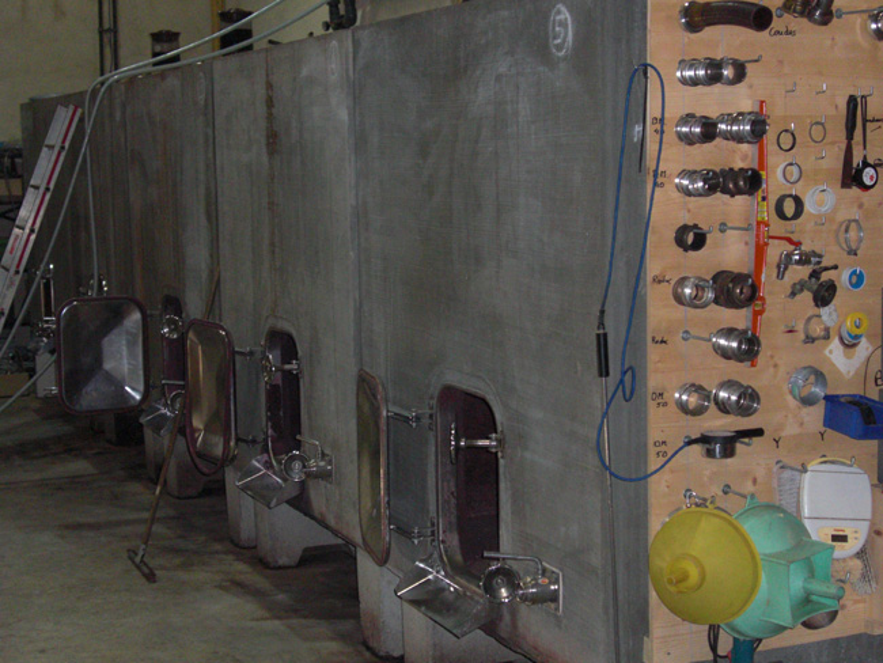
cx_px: 442
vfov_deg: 24.0
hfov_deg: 31.7
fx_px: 1557
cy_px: 332
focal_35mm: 61
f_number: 3.8
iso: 200
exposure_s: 1/30
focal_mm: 10.8
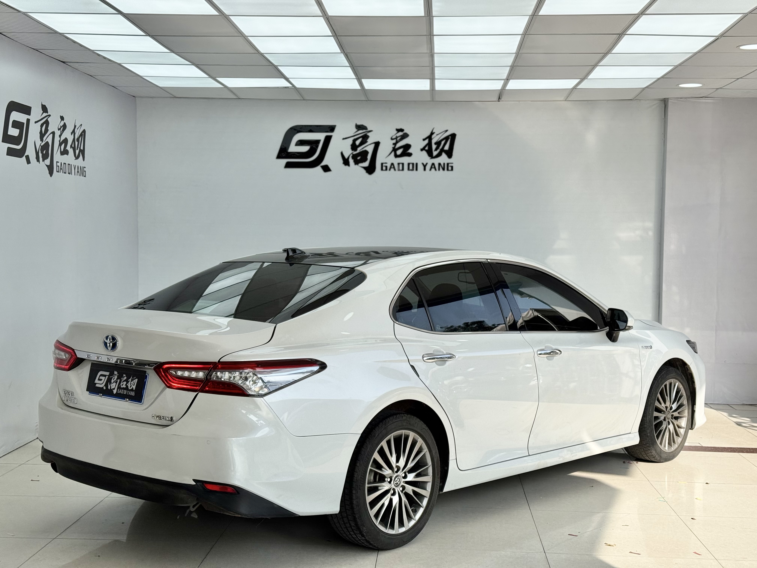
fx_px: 1050
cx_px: 378
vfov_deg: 30.3
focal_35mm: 48
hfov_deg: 39.7
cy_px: 284
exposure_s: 1/3096
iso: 64
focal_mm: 6.76
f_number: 1.78
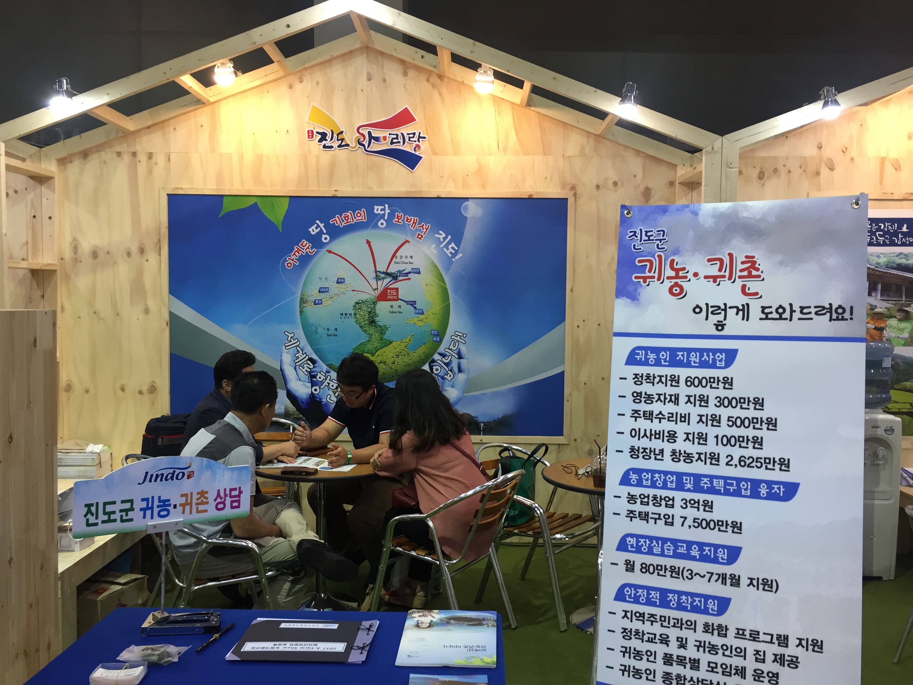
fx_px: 765
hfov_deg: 61.7
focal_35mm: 29
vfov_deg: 48.2
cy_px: 342
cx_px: 456
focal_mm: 4.15
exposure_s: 1/30
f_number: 2.2
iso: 64
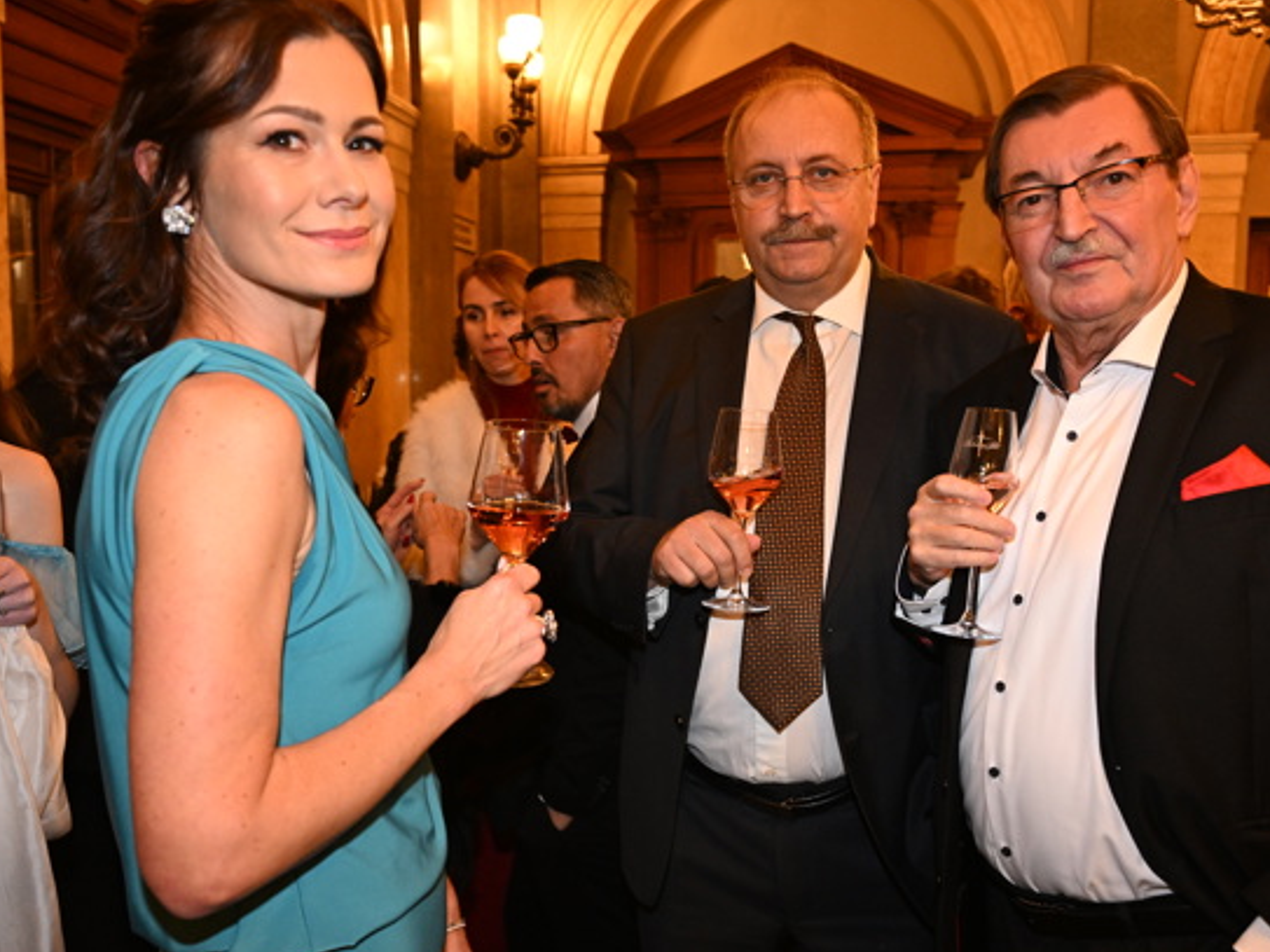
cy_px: 508
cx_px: 655
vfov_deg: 42.9
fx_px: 1210
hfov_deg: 55.4
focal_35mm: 33
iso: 3200
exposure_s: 1/80
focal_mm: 27
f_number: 4.5
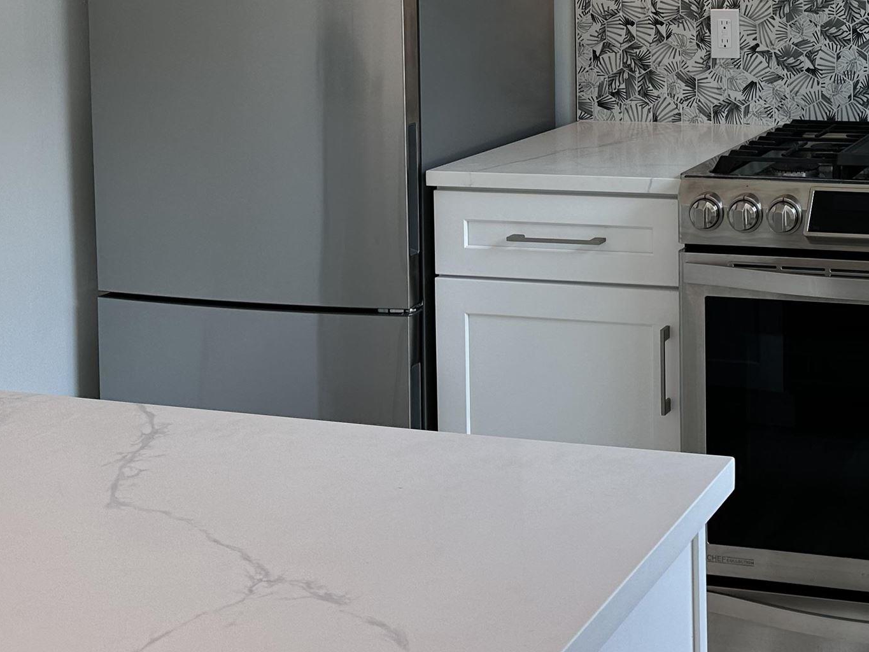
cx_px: 883
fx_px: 1356
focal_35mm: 54
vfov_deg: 25.6
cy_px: -10
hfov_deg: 32.5
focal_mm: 6.86
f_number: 1.78
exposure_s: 1/246
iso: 80
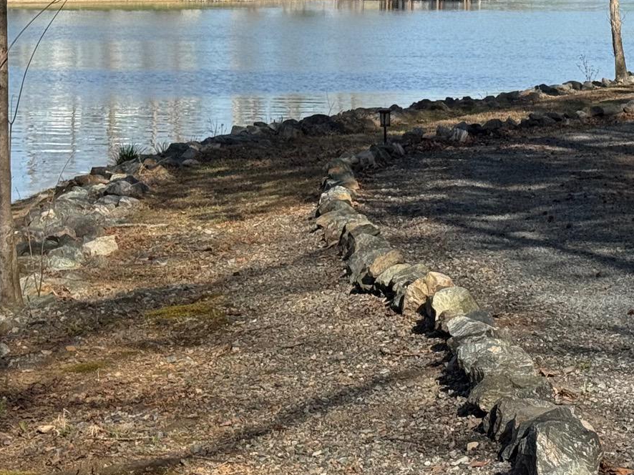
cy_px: -25
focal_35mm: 111
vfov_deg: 13.1
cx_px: 534
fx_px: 2032
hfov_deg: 17.5
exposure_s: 1/4310
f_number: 1.78
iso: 64
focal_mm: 6.76
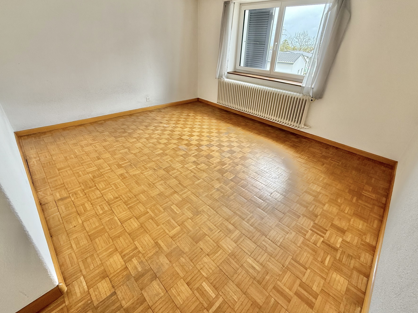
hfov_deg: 94.4
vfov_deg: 77.8
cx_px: 223
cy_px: 139
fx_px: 193
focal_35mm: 16
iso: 160
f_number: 2.2
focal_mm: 2.22
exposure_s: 1/99
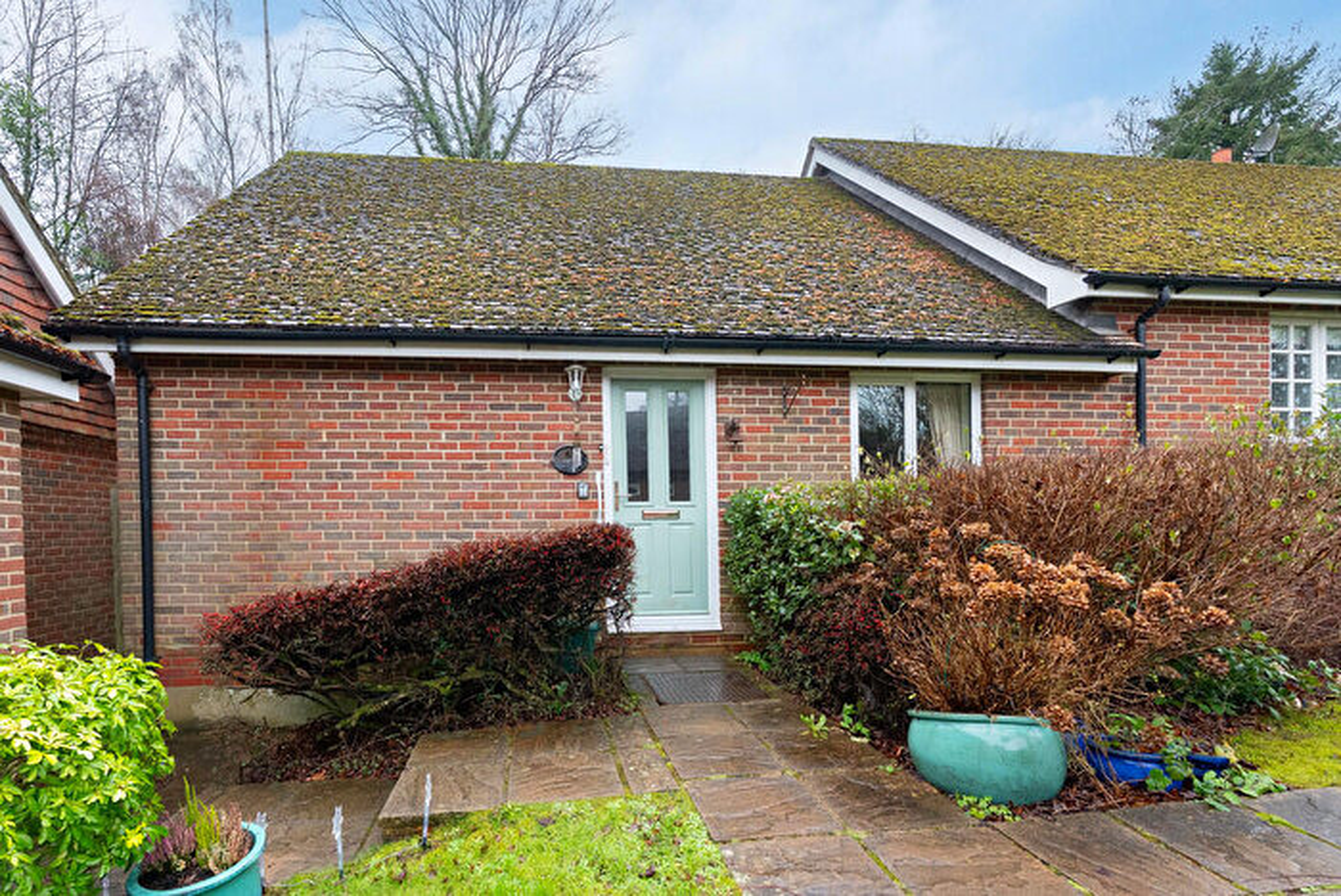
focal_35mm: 16
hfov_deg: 96.7
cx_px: 670
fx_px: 596
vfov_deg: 73.9
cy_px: 448
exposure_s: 1/200
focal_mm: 16
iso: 2000
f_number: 7.1
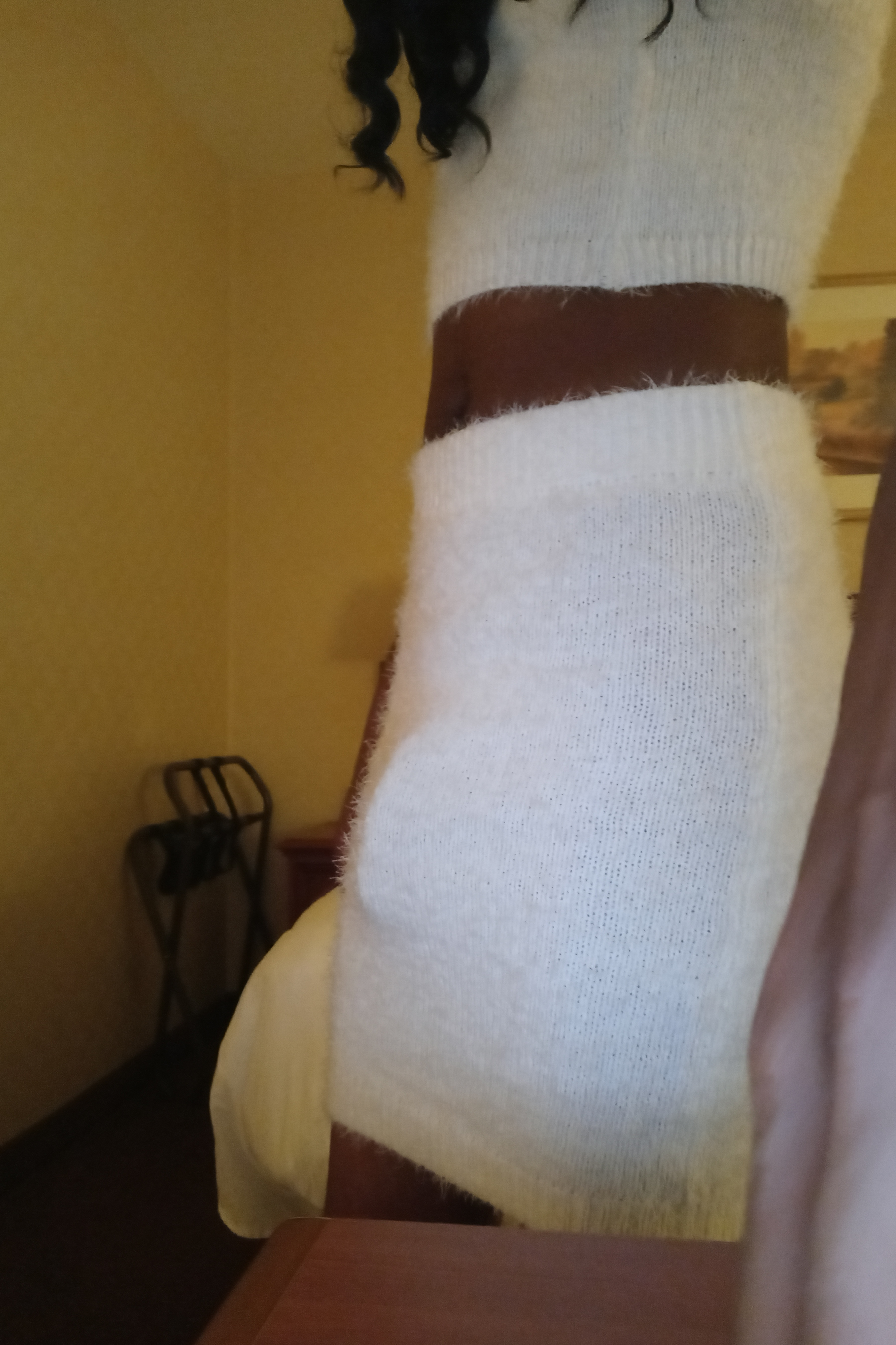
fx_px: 1120
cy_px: 692
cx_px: 490
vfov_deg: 61.9
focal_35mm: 30
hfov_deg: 43.6
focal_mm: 3.55
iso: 1700
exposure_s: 1/15
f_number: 2
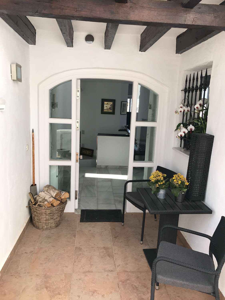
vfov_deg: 63.4
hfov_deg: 49.7
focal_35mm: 28
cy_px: 150
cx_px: 112
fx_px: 243
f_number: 1.8
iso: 20
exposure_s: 1/714
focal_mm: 3.99
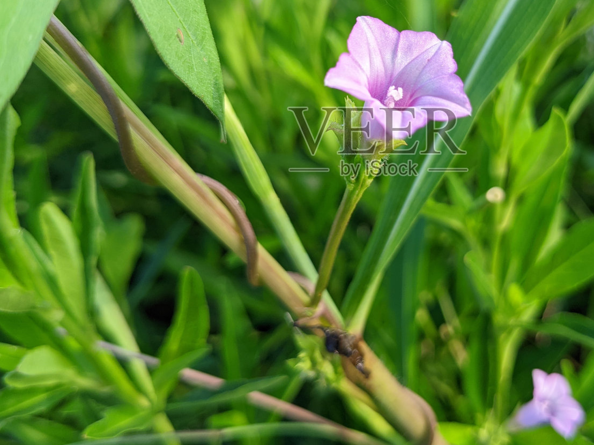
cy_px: 144
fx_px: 669
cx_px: 378
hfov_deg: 47.3
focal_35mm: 39
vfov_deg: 36.4
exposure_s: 1/335
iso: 55
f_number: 1.73
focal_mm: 4.38
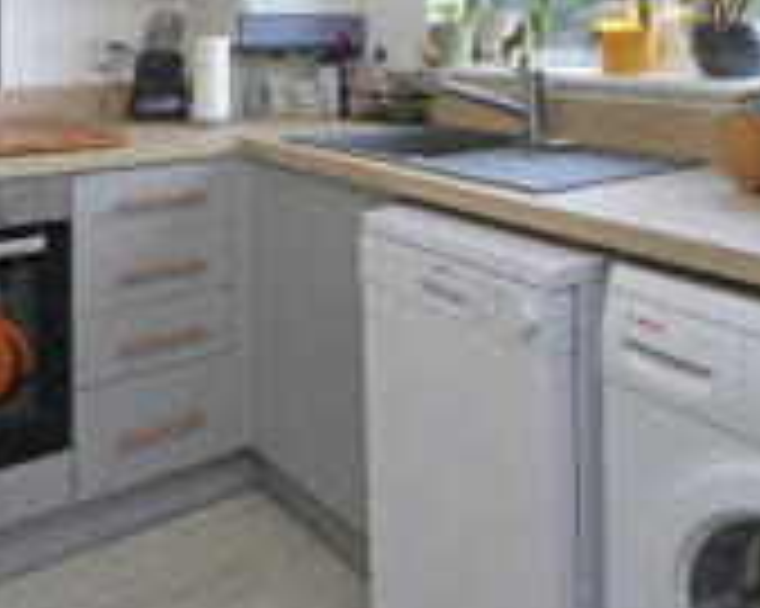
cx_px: 342
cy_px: 25
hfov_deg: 49.0
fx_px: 832
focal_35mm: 37
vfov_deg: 36.7
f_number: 7.1
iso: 400
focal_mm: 14
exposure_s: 1/13
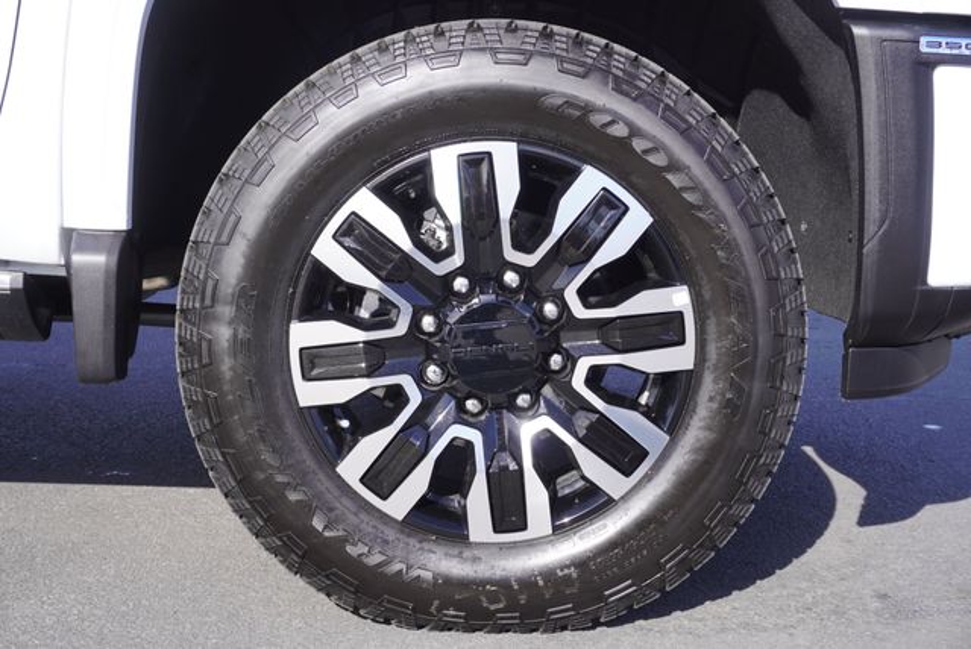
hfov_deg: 38.8
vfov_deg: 26.5
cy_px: 324
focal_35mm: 51
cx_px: 486
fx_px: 1377
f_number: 9
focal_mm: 34
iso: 100
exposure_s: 1/100
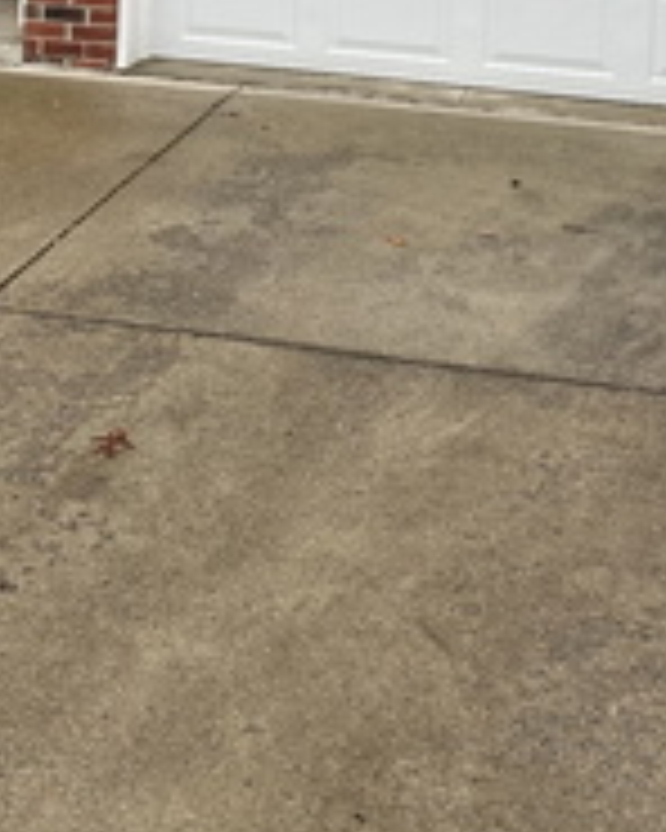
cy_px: -245
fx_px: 1799
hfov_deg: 20.8
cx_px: 153
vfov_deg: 23.2
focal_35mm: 73
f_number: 1.8
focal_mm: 4.25
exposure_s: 1/161
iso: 32
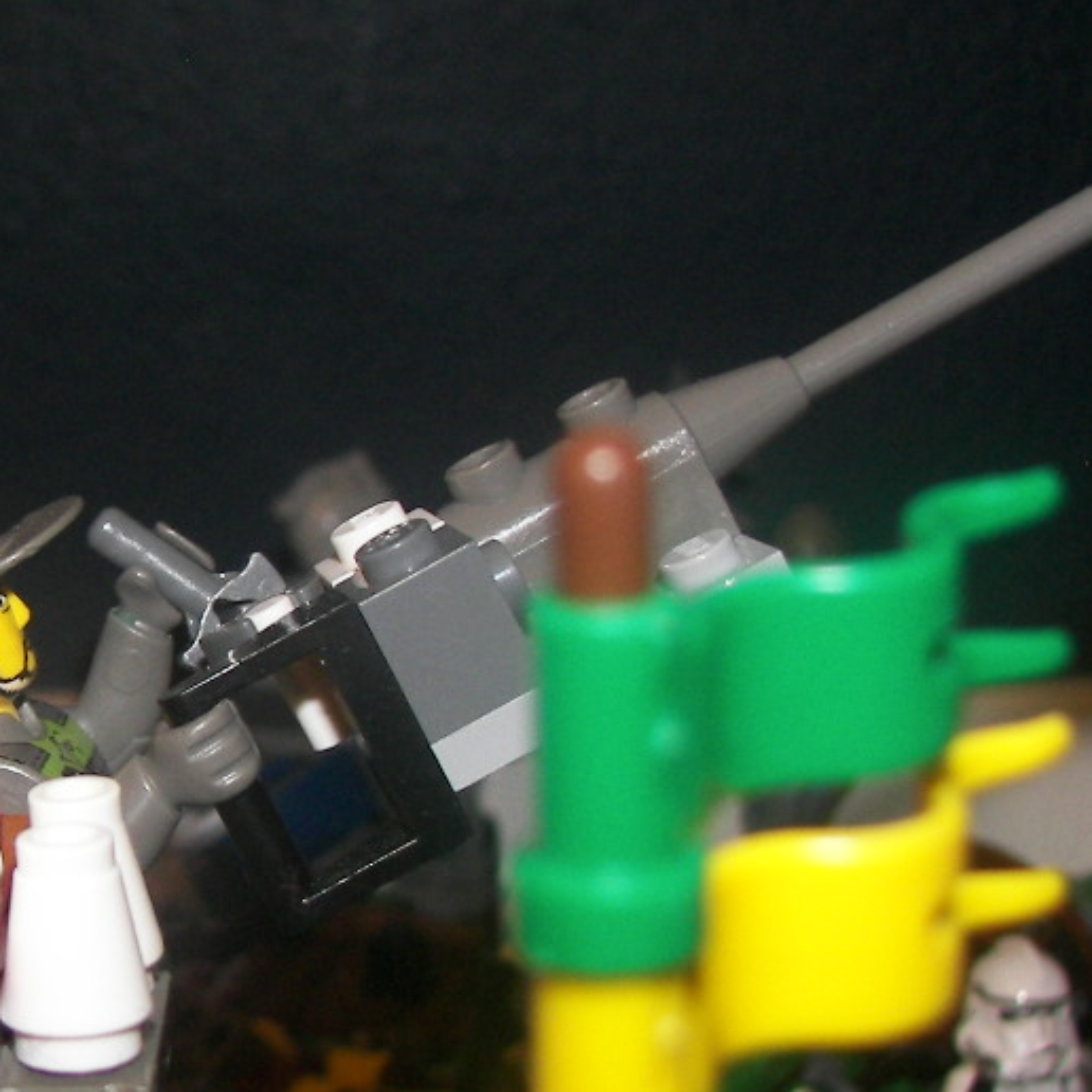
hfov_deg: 21.4
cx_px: 95
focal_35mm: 79
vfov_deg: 21.9
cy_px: 707
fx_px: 2820
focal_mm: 6
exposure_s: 1/30
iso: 100
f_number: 2.8
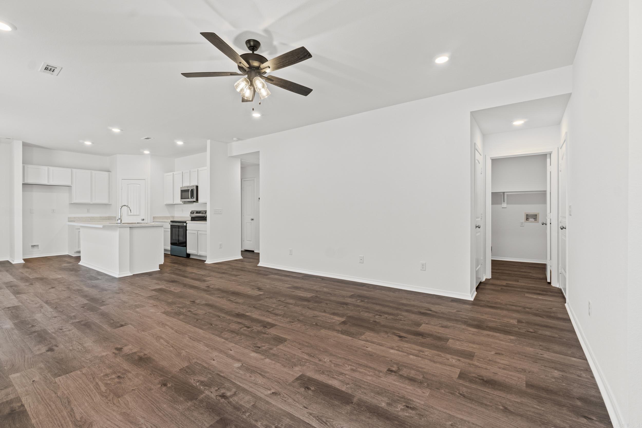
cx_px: 321
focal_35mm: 15
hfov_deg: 100.4
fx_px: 267
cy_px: 214
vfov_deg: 77.3
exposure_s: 1/4
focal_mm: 10
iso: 250
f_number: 9
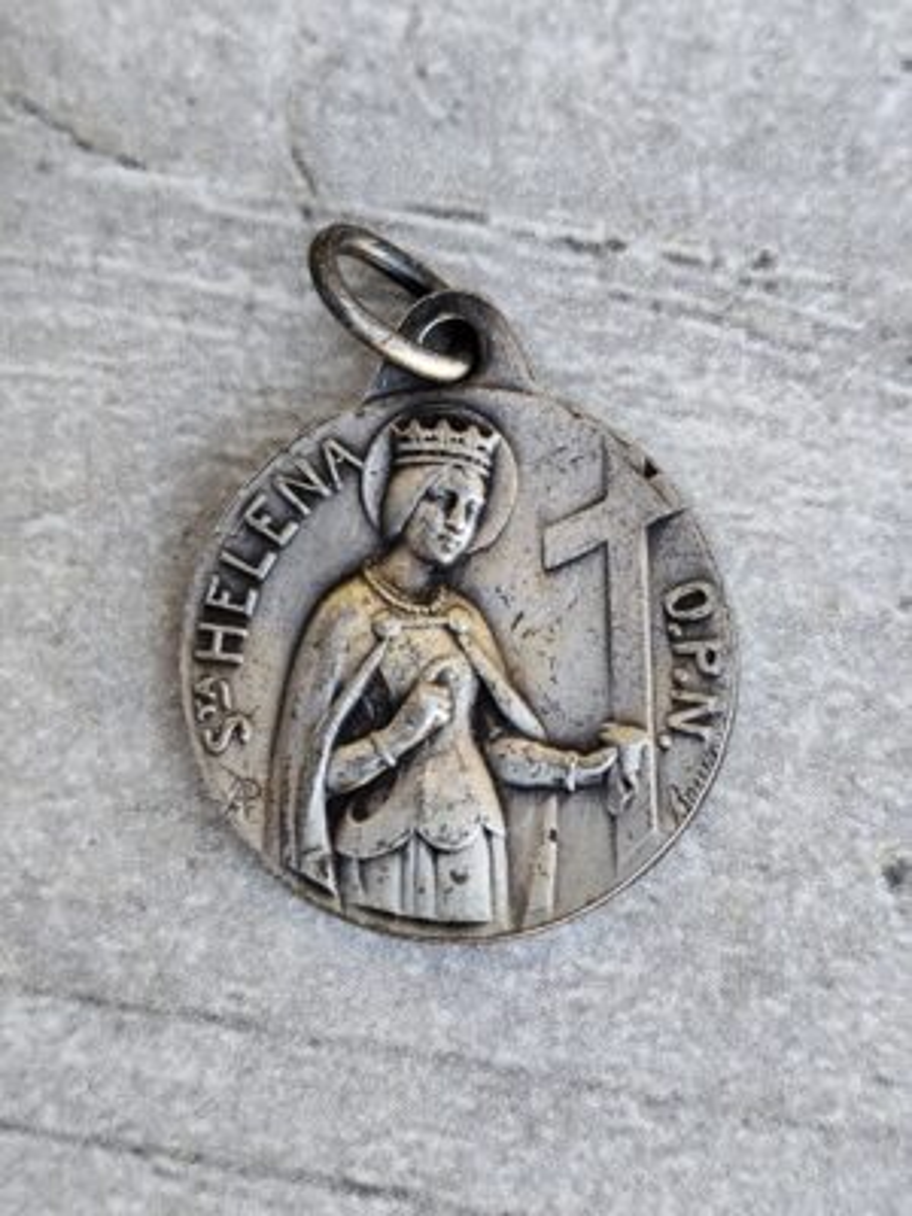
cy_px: 608
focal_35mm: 93
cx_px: 456
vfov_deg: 21.1
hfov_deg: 15.9
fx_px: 3267
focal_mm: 6.19
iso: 125
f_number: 1.65
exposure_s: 1/100
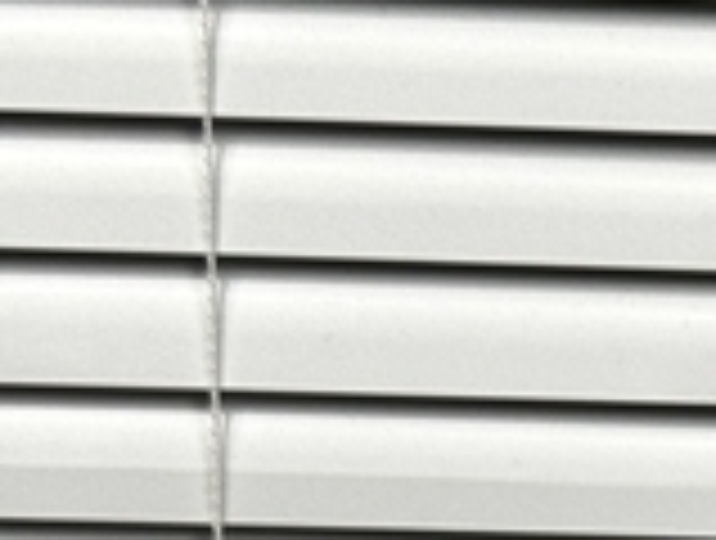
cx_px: 1752
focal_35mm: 241
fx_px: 4996
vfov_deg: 6.0
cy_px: 1206
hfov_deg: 7.6
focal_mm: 6.76
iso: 64
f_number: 1.78
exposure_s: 1/404
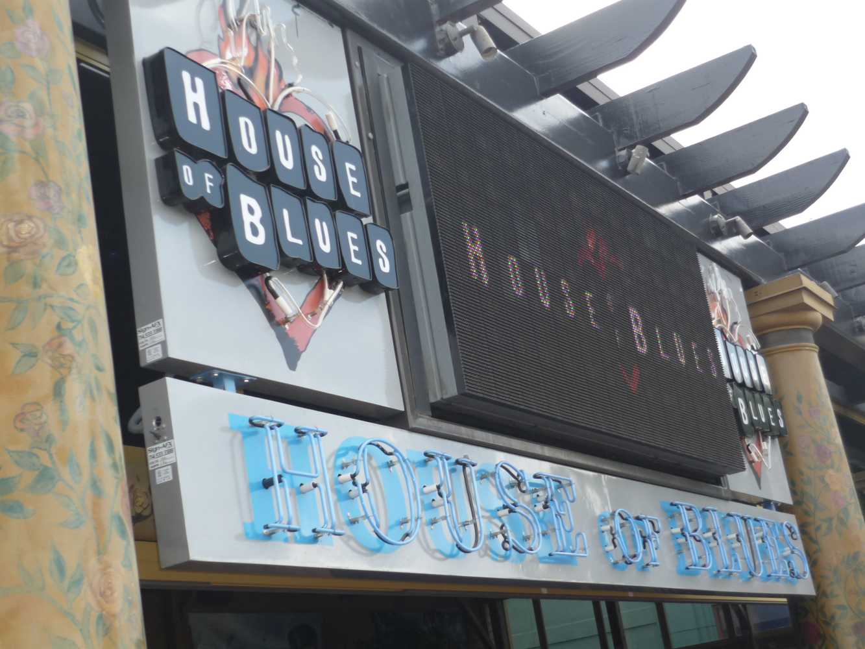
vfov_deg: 28.6
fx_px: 1275
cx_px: 432
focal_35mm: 51
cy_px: 324
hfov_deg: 37.5
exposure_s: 1/250
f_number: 3.2
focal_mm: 8.4
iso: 100
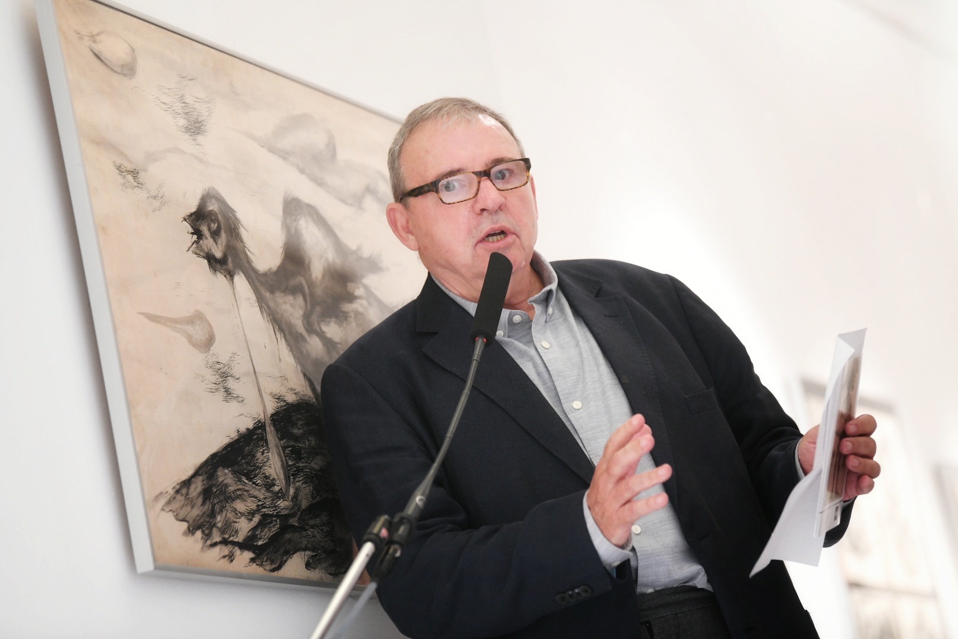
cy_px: 320
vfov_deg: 10.2
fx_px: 3592
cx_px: 479
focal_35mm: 135
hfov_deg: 15.2
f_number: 3.5
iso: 3200
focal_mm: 135
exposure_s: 1/125
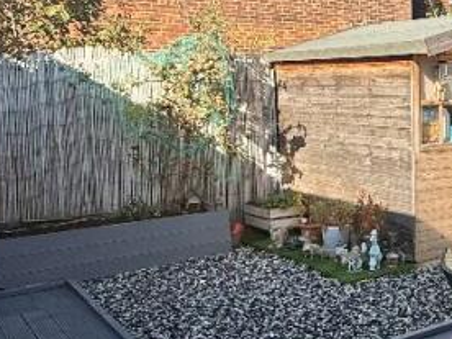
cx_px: 503
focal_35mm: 52
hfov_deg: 32.2
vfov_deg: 28.0
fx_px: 679
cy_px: 203
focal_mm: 2.22
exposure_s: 1/1399
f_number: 2.2
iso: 50
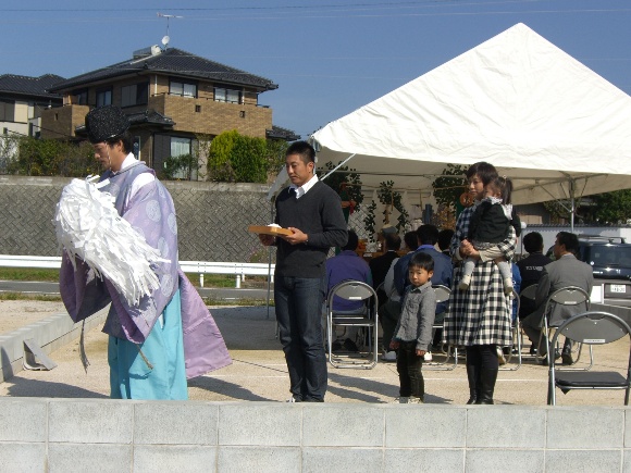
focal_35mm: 57
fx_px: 1039
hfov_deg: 33.8
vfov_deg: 25.7
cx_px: 316
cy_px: 236
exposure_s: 1/800
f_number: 5
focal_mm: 11.8
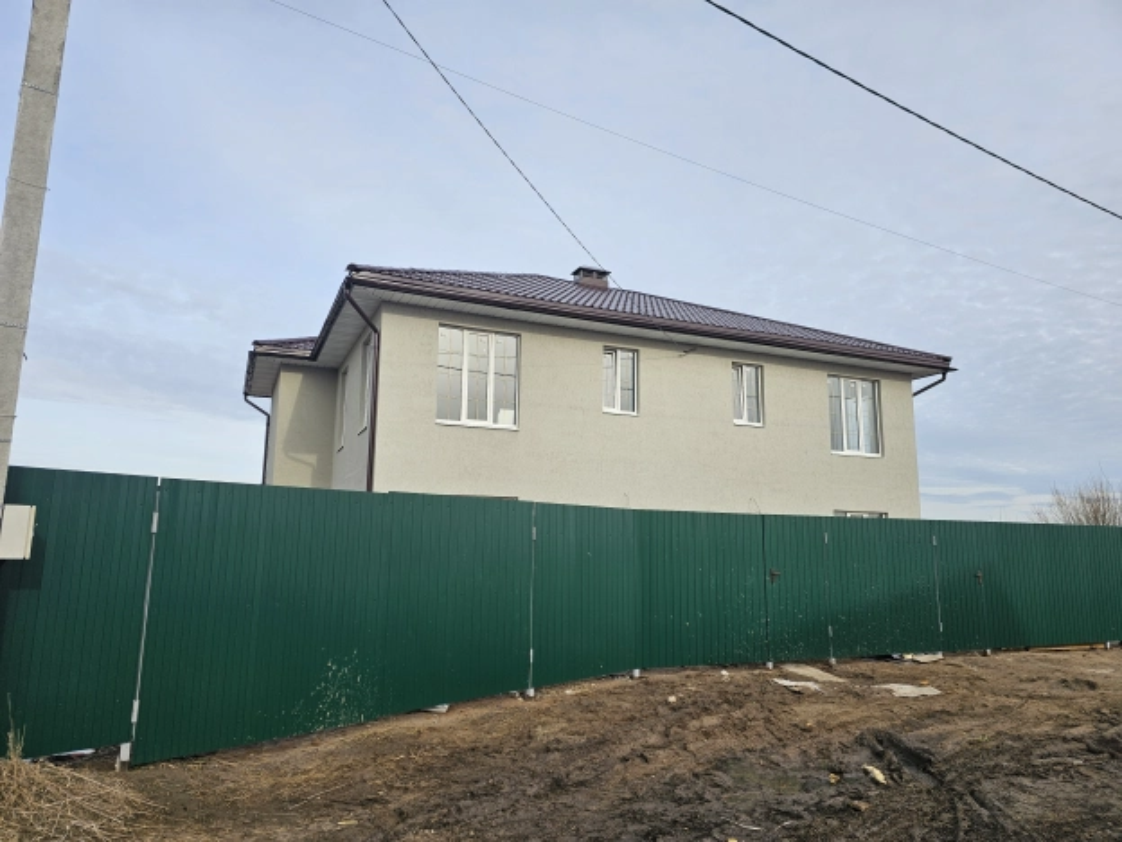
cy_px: 421
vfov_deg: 58.9
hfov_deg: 73.9
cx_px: 561
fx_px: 745
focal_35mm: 23
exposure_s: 1/450
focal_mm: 6.3
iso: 10
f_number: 1.7
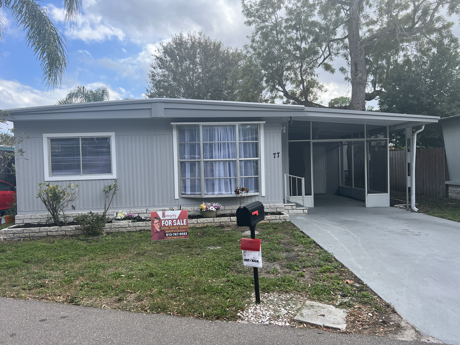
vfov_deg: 53.1
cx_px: 230
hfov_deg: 67.3
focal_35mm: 26
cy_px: 172
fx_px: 346
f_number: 1.5
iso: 50
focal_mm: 5.7
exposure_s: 1/1808
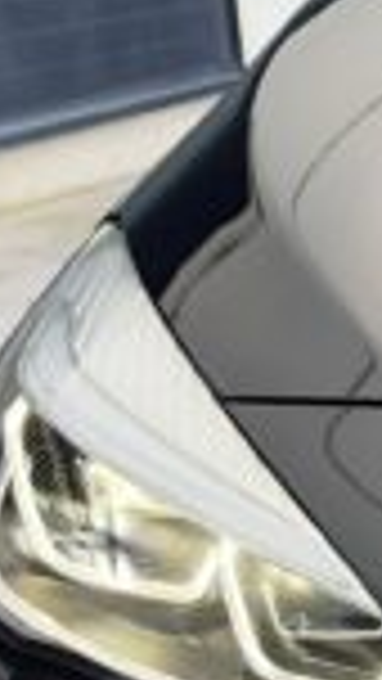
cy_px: 468
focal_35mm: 133
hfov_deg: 7.5
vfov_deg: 16.1
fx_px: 2394
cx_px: 1317
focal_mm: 7.01
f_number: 1.69
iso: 63
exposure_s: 1/167
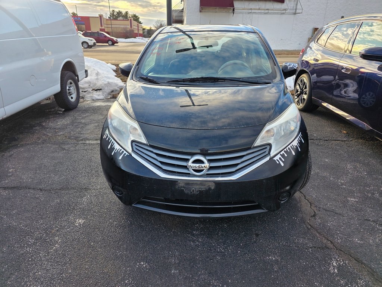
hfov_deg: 73.9
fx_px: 254
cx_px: 191
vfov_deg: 58.9
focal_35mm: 23
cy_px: 144
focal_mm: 6.3
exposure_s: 1/359
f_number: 1.7
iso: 32
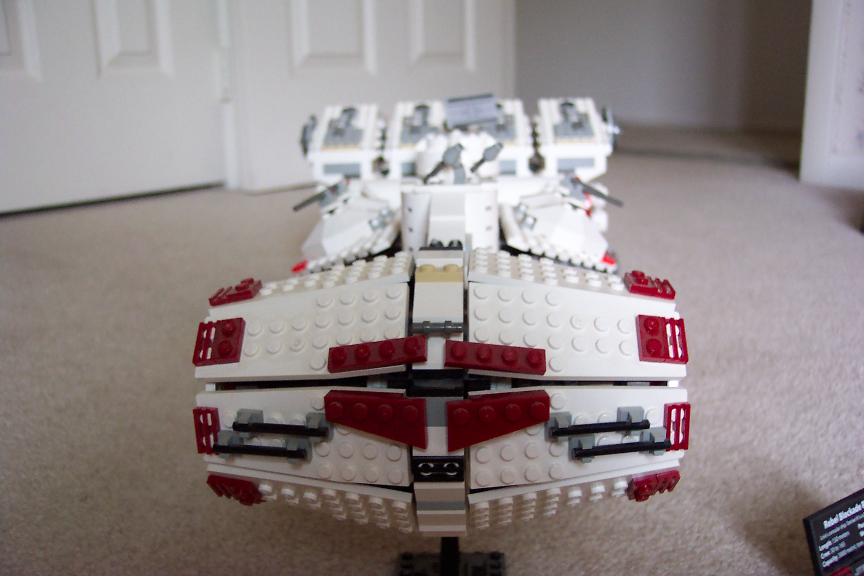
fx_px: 912
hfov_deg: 50.7
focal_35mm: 38
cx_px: 432
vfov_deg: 35.1
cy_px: 288
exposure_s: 1/15
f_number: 2.8
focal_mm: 8
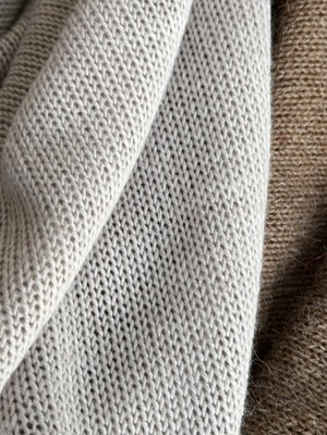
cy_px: 209
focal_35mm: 72
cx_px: 219
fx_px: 907
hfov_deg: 20.4
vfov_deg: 27.0
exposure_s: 1/79
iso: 125
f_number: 1.78
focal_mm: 6.86
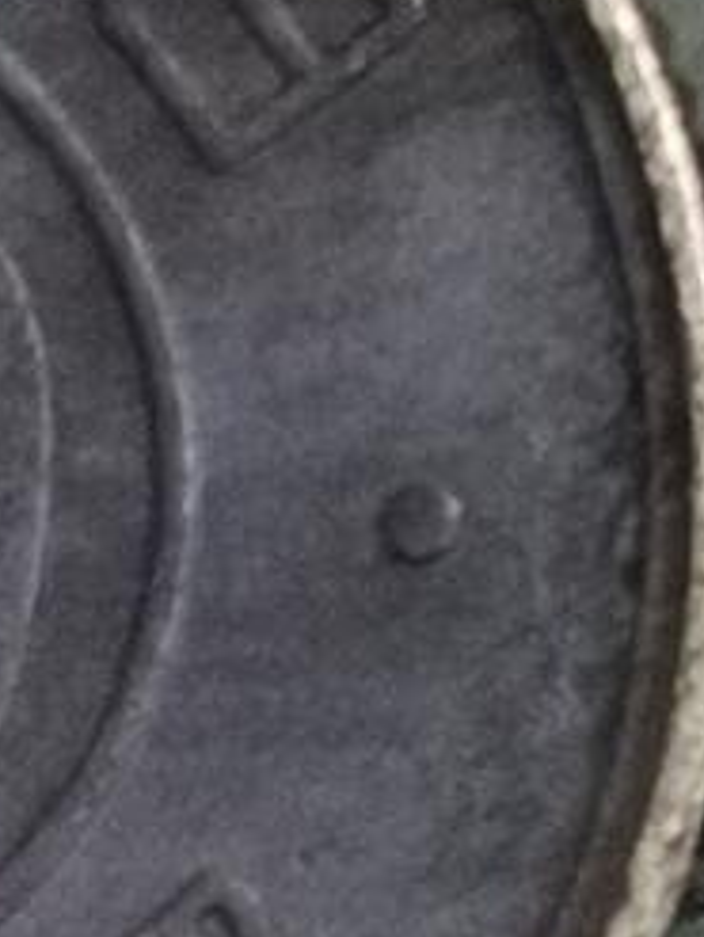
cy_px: 1847
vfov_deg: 5.1
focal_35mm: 380
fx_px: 10286
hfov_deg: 3.9
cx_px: 803
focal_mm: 4.75
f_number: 1.8
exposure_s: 1/30
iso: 400
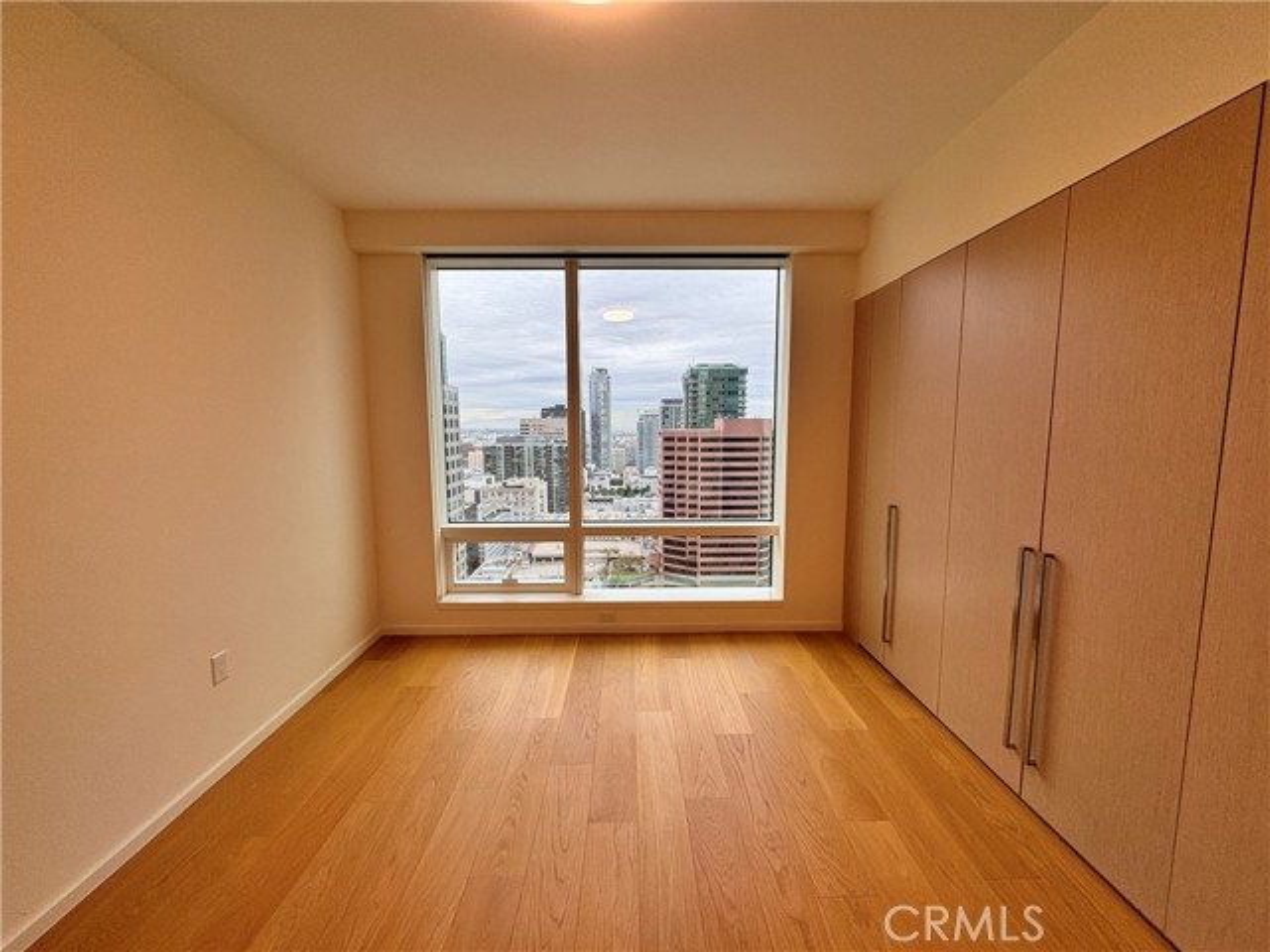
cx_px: 635
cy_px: 476
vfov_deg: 85.7
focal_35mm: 14
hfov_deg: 102.1
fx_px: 514
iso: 64
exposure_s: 1/120
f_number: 2.2
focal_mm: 2.22
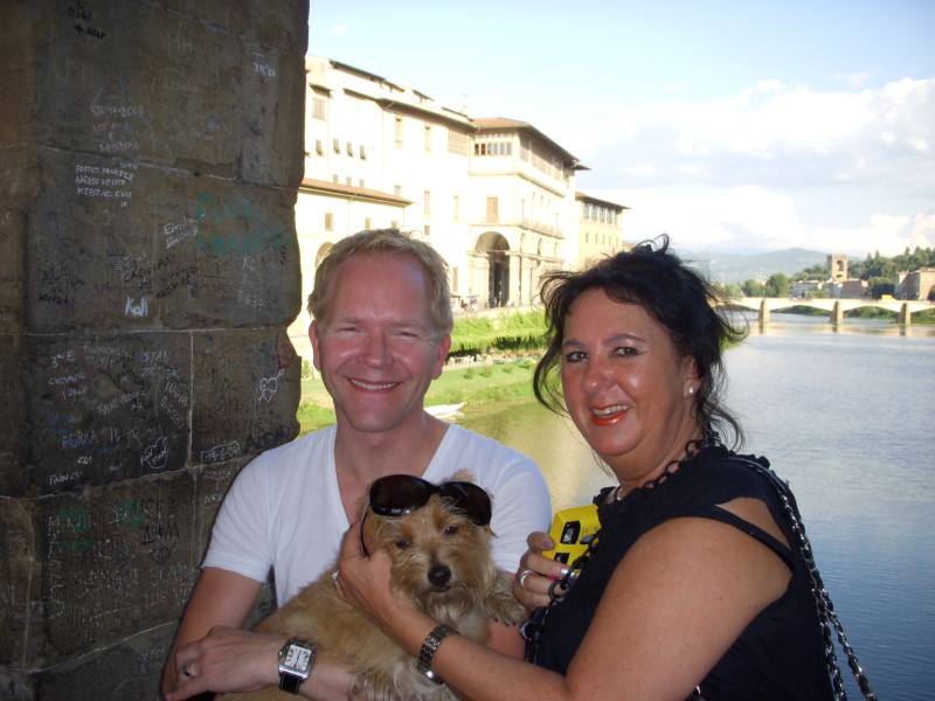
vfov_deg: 37.7
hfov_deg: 49.0
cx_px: 468
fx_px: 1026
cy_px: 350
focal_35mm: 38
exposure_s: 1/320
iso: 100
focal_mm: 6.3
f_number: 3.3
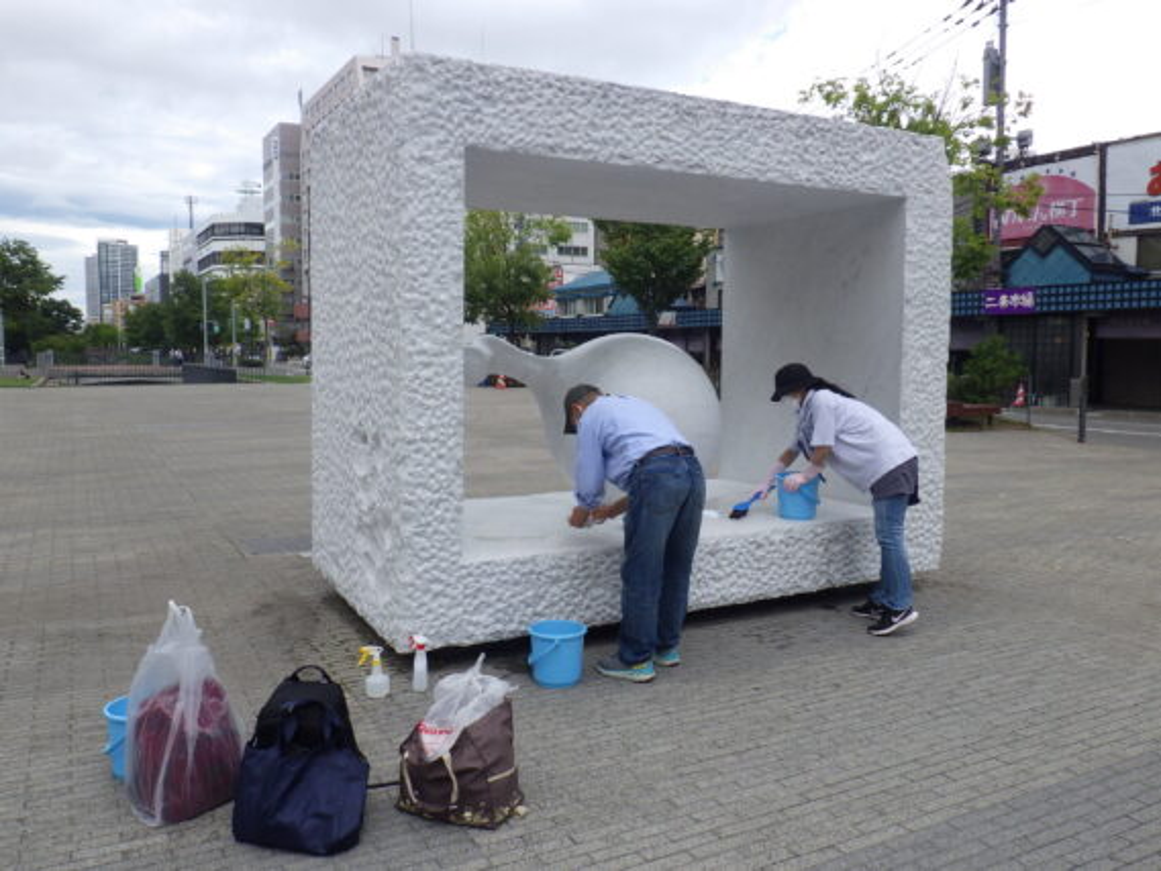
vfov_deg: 49.8
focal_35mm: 28
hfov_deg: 63.4
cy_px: 436
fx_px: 939
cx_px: 580
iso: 125
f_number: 4.2
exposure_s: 1/500
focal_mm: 5
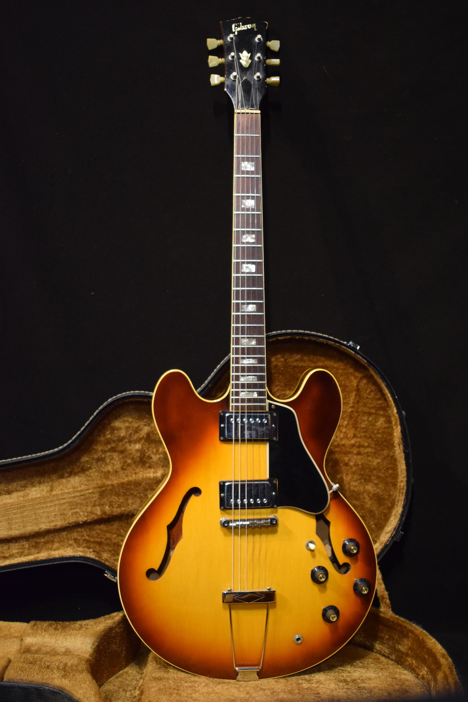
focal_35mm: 44
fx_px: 848
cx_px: 234
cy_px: 351
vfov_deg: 45.0
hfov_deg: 30.8
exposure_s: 1/30
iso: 2800
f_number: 4.2
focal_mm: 29
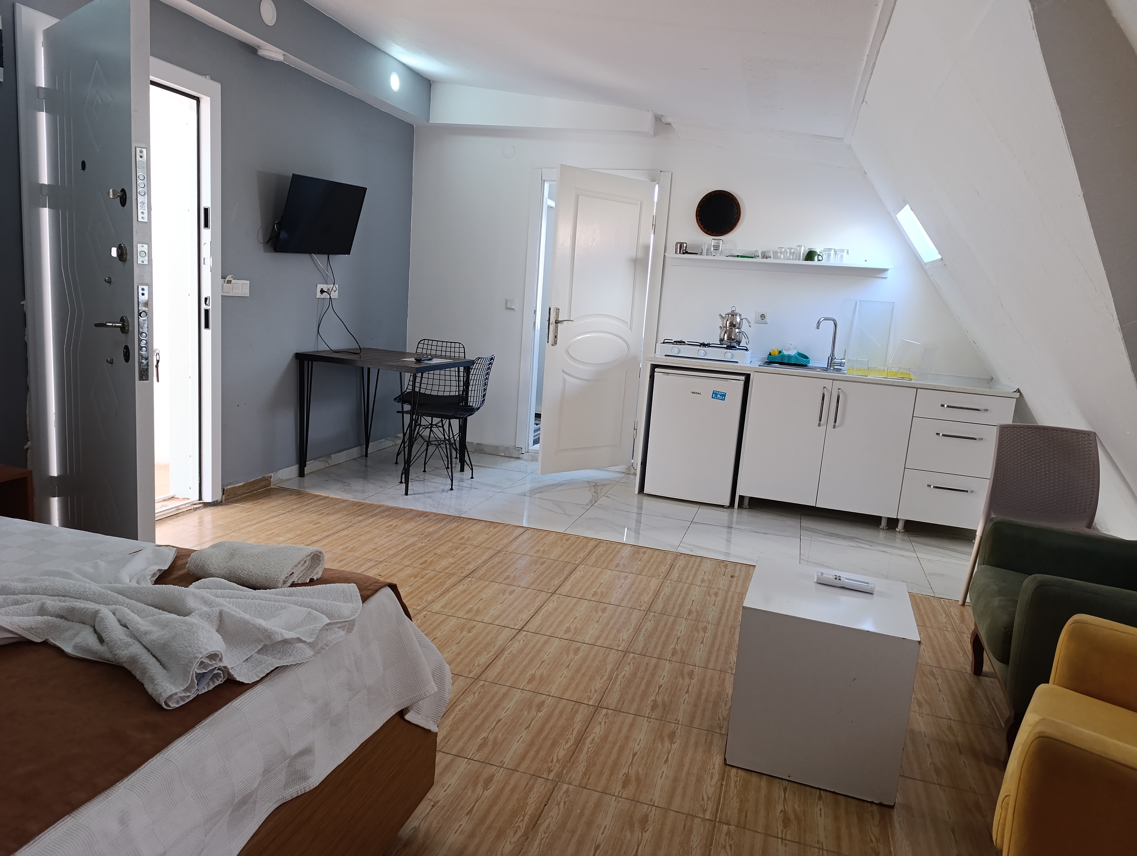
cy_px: 428
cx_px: 568
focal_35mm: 23
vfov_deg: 59.0
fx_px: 757
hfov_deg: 73.8
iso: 800
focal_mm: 6.14
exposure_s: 1/100
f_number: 1.6
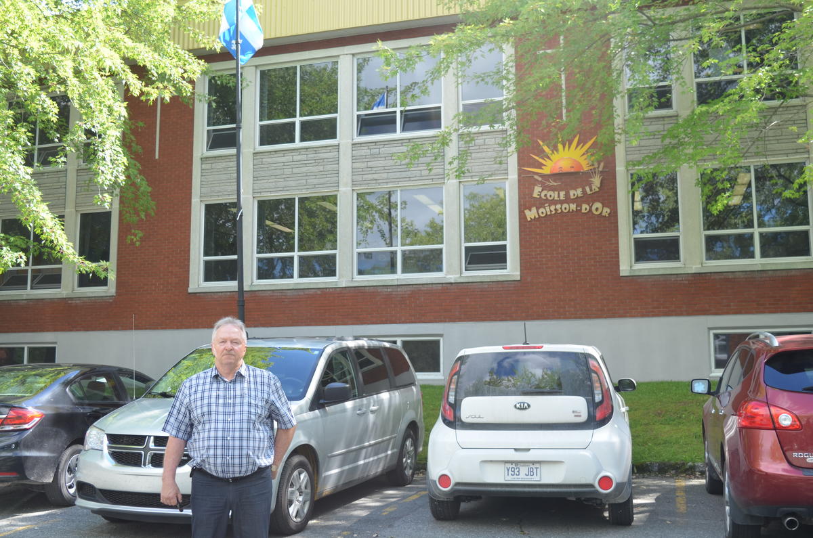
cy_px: 269
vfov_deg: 34.1
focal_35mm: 39
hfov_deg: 49.6
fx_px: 879
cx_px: 406
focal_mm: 26
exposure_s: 1/160
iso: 200
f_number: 6.3
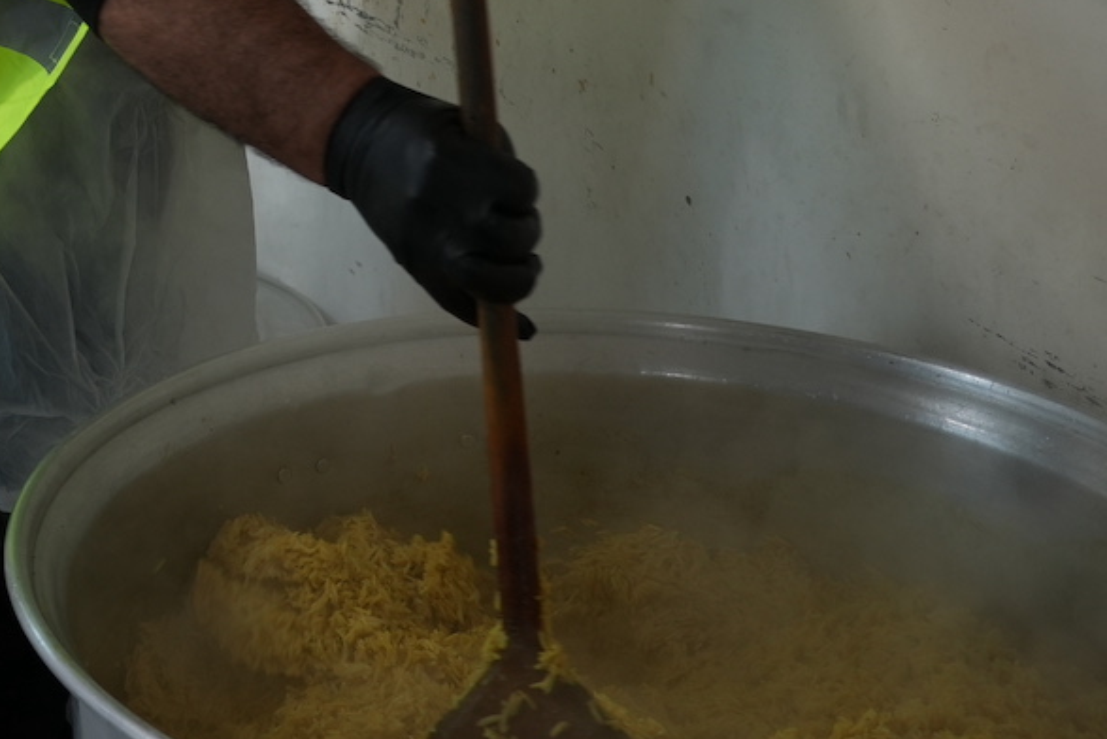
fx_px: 2615
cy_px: -222
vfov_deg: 15.3
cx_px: -281
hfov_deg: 21.8
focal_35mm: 85
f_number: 4
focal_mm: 26
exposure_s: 1/100
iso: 320
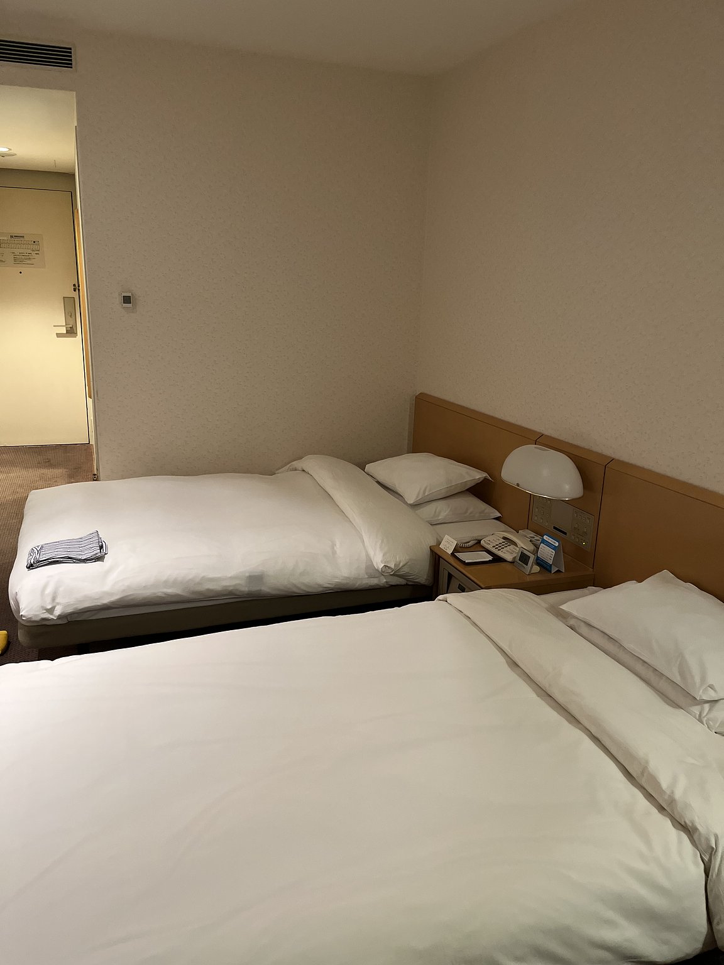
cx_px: 362
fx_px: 725
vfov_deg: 67.3
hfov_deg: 53.1
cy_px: 482
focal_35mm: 26
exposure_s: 1/50
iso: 320
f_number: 1.6
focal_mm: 5.1
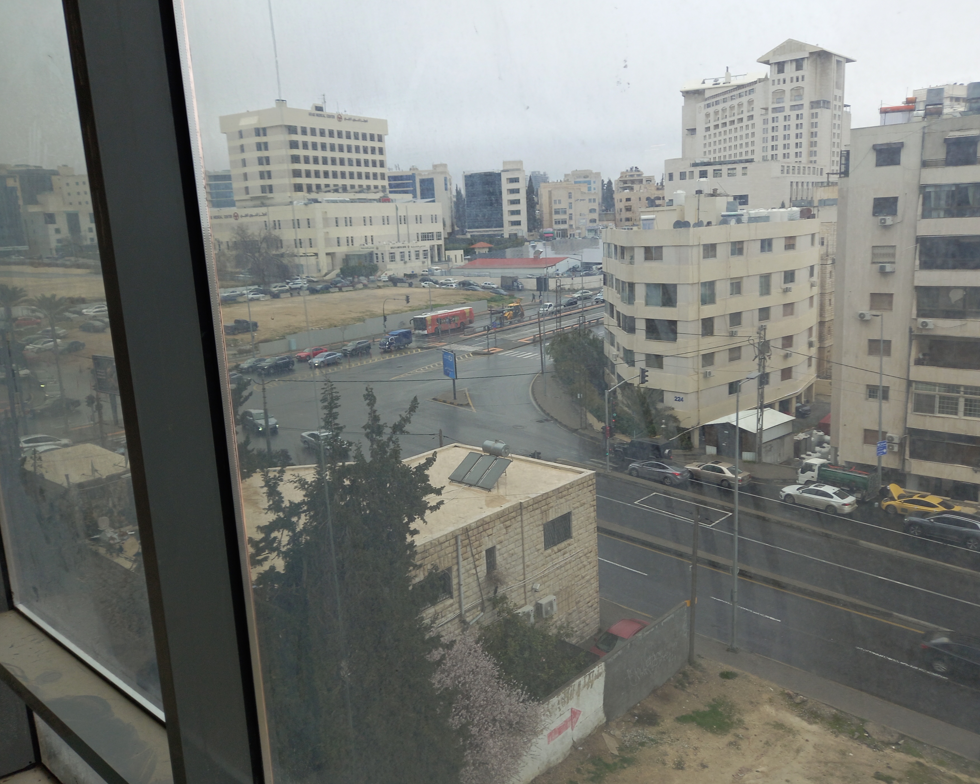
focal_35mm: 28
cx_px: 493
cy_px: 397
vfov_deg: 51.5
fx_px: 812
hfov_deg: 62.2
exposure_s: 1/100
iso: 50
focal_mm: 4.6
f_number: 2
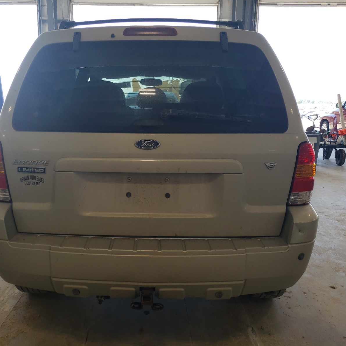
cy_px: 172
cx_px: 149
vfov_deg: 52.5
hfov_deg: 52.4
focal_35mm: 31
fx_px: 351
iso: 50
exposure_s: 1/256
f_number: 1.5
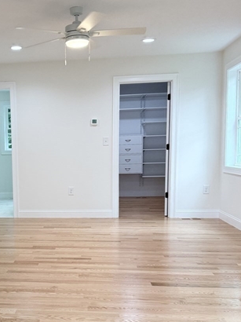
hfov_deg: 30.9
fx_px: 418
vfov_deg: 41.8
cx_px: 32
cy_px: 199
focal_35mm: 45
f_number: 1.78
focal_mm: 6.76
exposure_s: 1/234
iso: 160
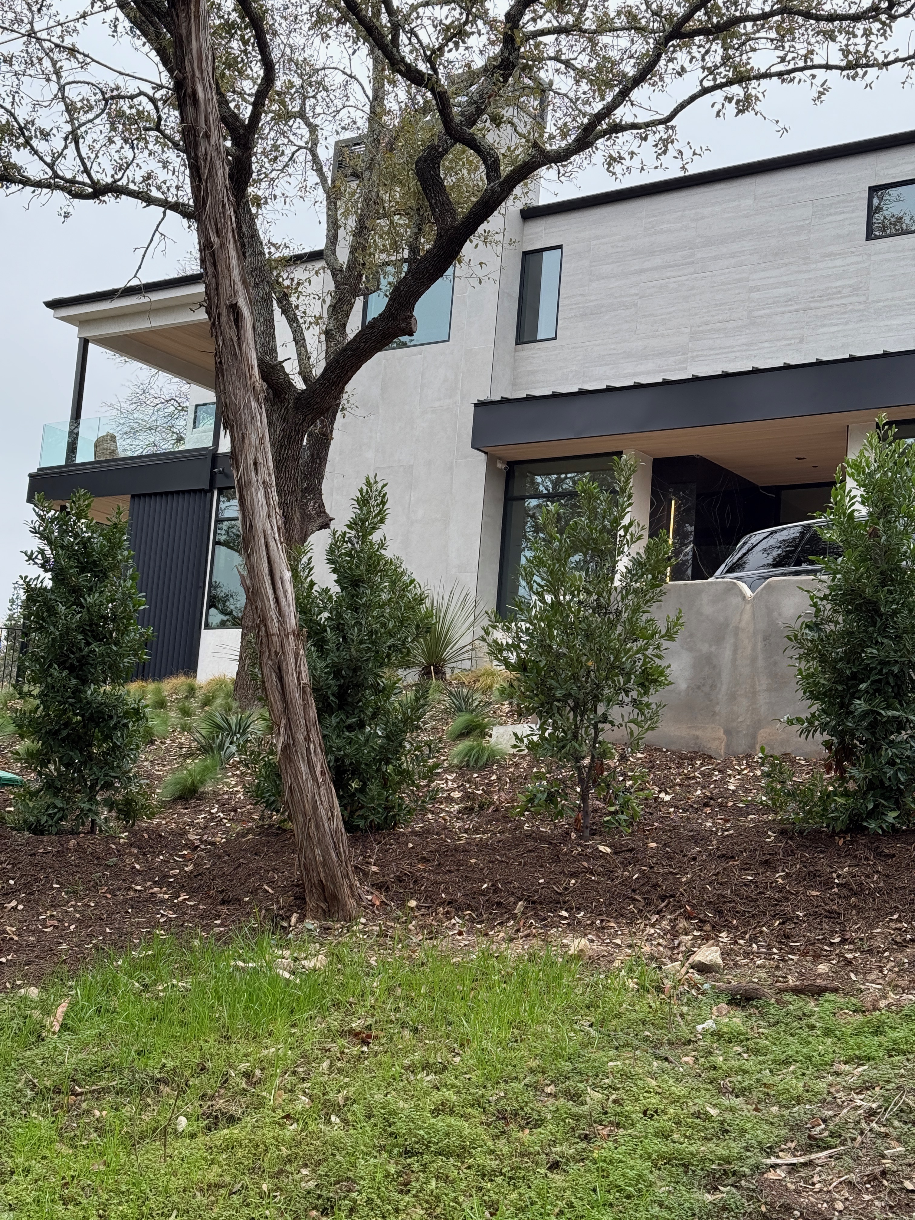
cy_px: 610
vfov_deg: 39.7
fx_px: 1692
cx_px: 458
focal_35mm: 48
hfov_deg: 30.3
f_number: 1.78
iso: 100
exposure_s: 1/566
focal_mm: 6.76
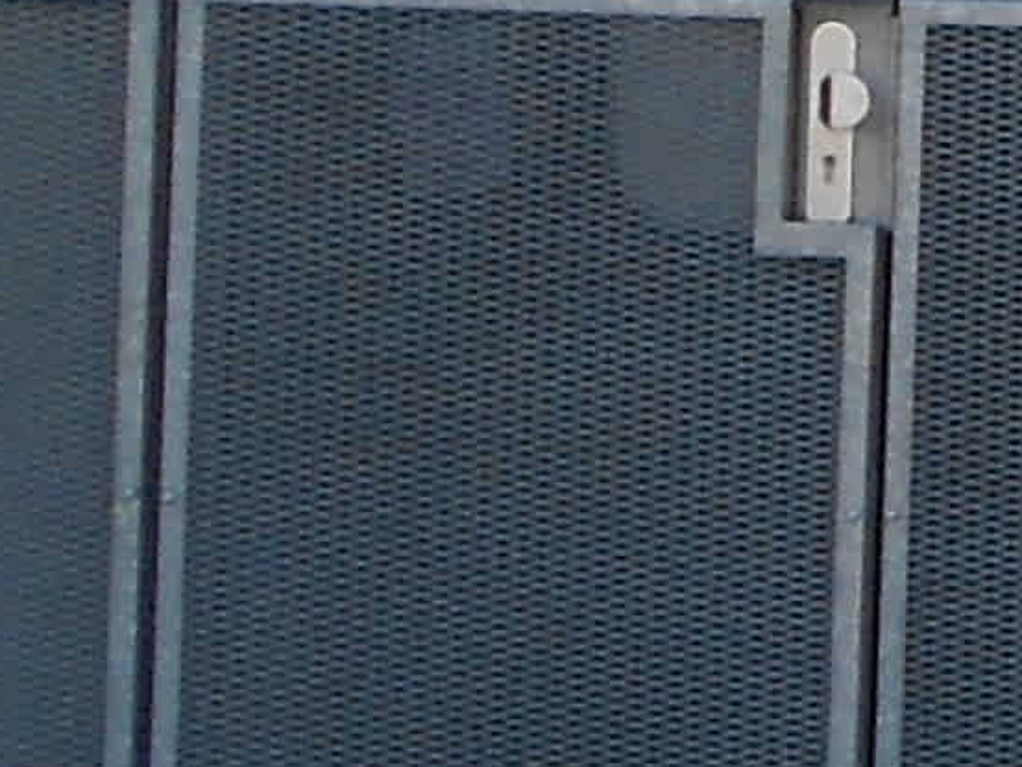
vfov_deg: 7.2
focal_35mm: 203
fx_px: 5995
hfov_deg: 8.4
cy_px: -220
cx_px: 2946
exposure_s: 1/250
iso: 80
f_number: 3.2
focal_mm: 4.6
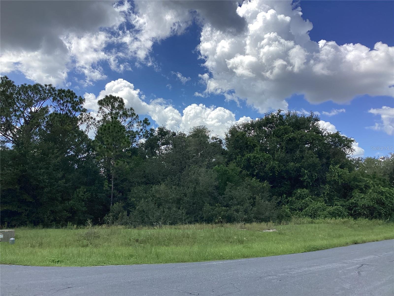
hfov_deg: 58.4
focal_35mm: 31
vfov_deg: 45.4
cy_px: 148
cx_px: 197
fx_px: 353
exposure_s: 1/1481
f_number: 2.4
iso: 25
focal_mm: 3.3
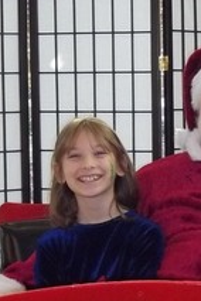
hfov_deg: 7.7
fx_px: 1491
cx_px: 231
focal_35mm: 178
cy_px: 202
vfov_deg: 11.5
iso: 400
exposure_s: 1/125
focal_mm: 13.7
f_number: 4.6
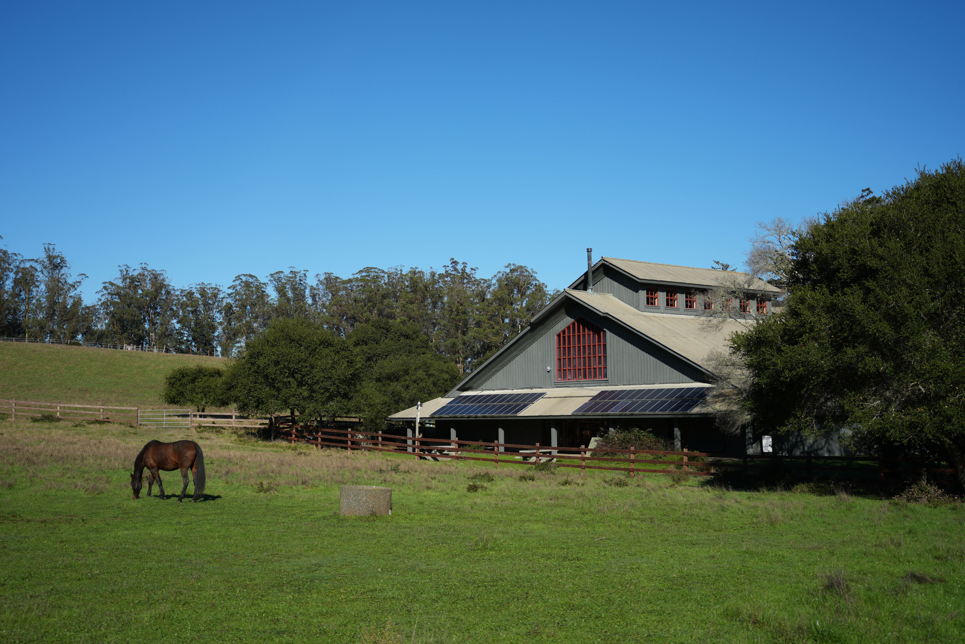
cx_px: 482
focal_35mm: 45
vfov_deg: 29.9
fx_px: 1206
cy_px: 322
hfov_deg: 43.6
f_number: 5
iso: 125
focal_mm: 45
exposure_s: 1/1250
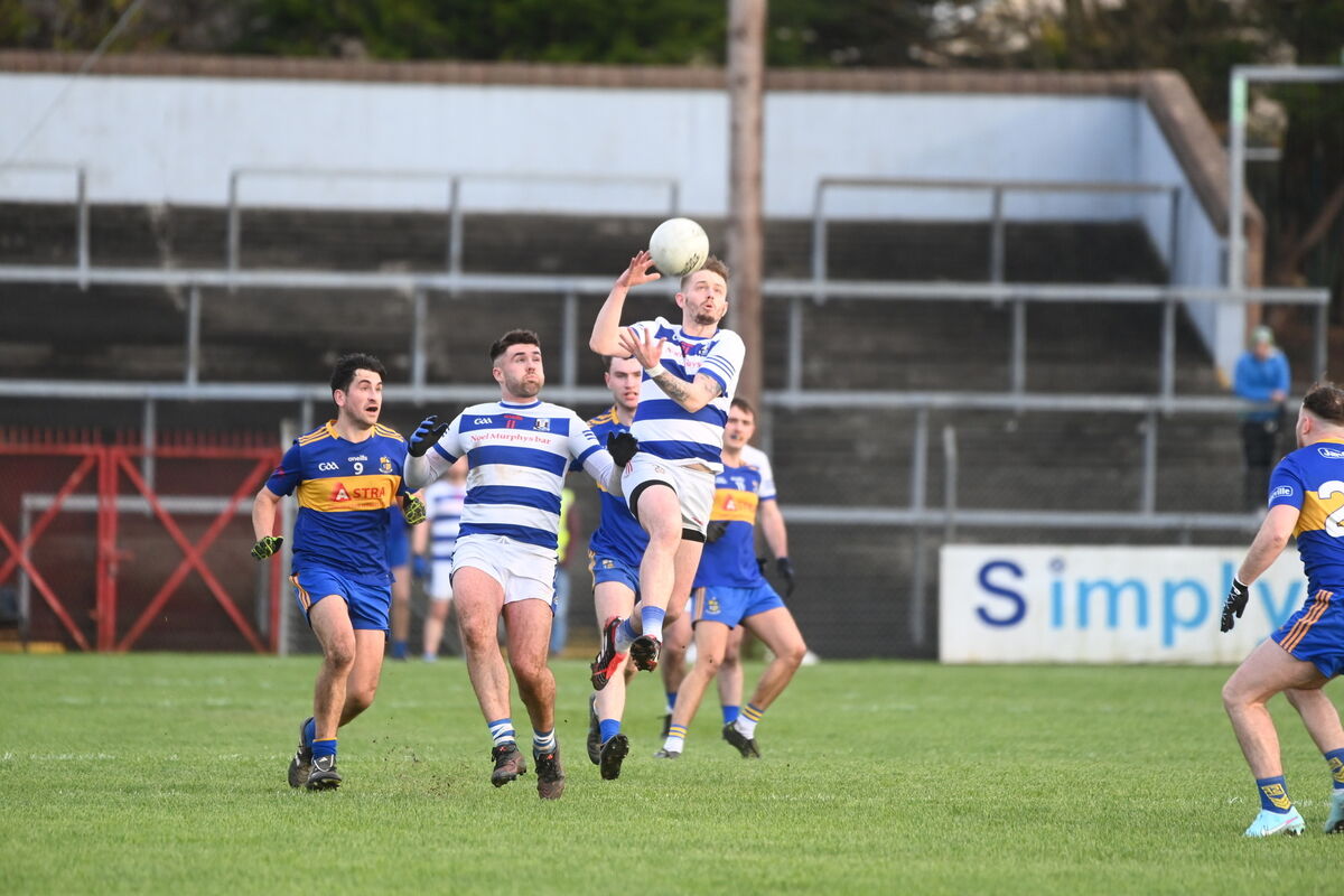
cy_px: 448
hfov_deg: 4.5
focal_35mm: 460
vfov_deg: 3.0
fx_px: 17172
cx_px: 672
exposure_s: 1/1000
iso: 2000
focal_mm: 460
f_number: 5.6
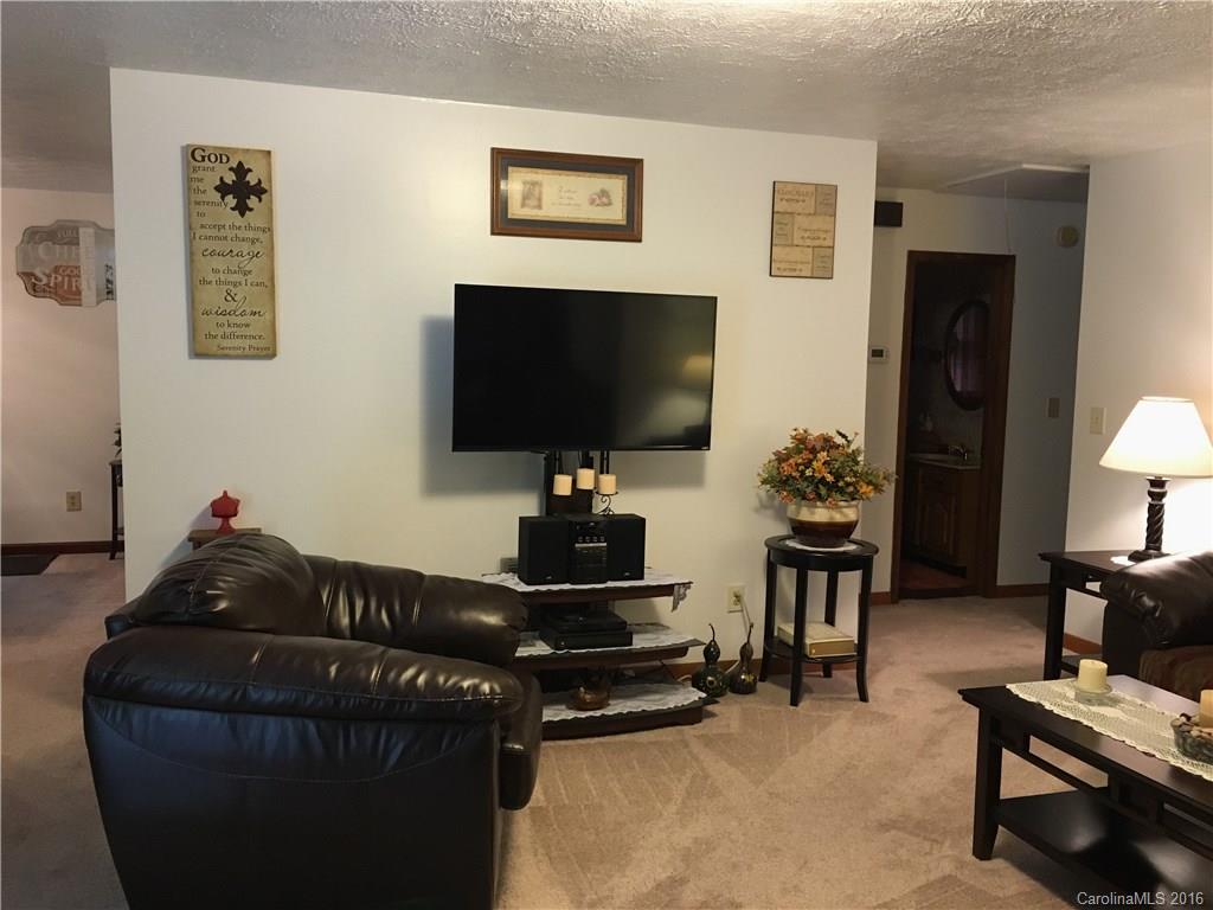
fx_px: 1016
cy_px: 455
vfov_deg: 48.2
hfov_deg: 61.7
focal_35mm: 29
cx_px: 606
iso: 200
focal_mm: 4.15
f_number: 2.2
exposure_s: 1/17
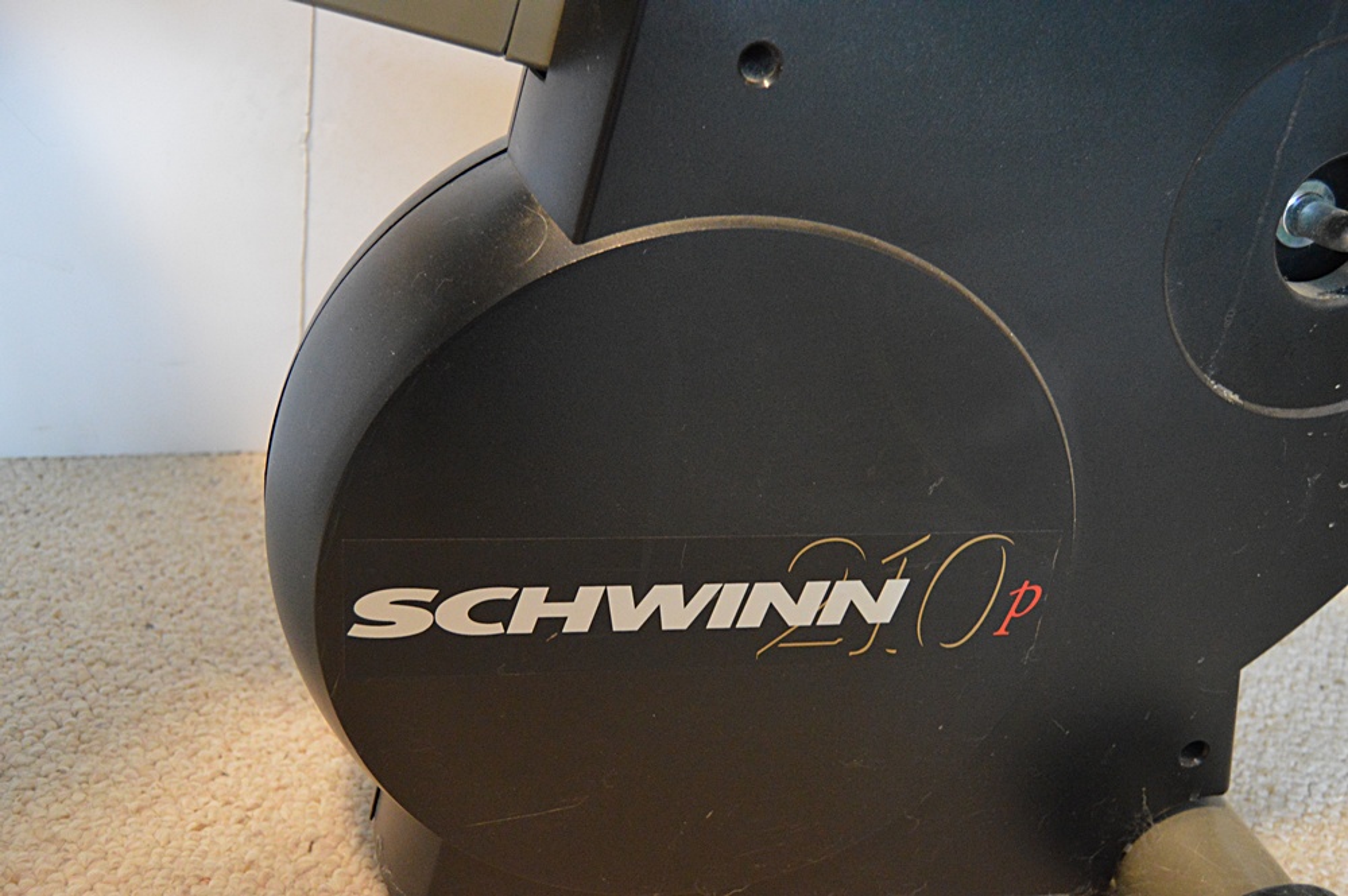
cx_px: 674
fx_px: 1347
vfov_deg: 36.8
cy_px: 448
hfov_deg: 53.2
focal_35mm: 36
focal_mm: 24
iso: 3200
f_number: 3.8
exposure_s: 1/30
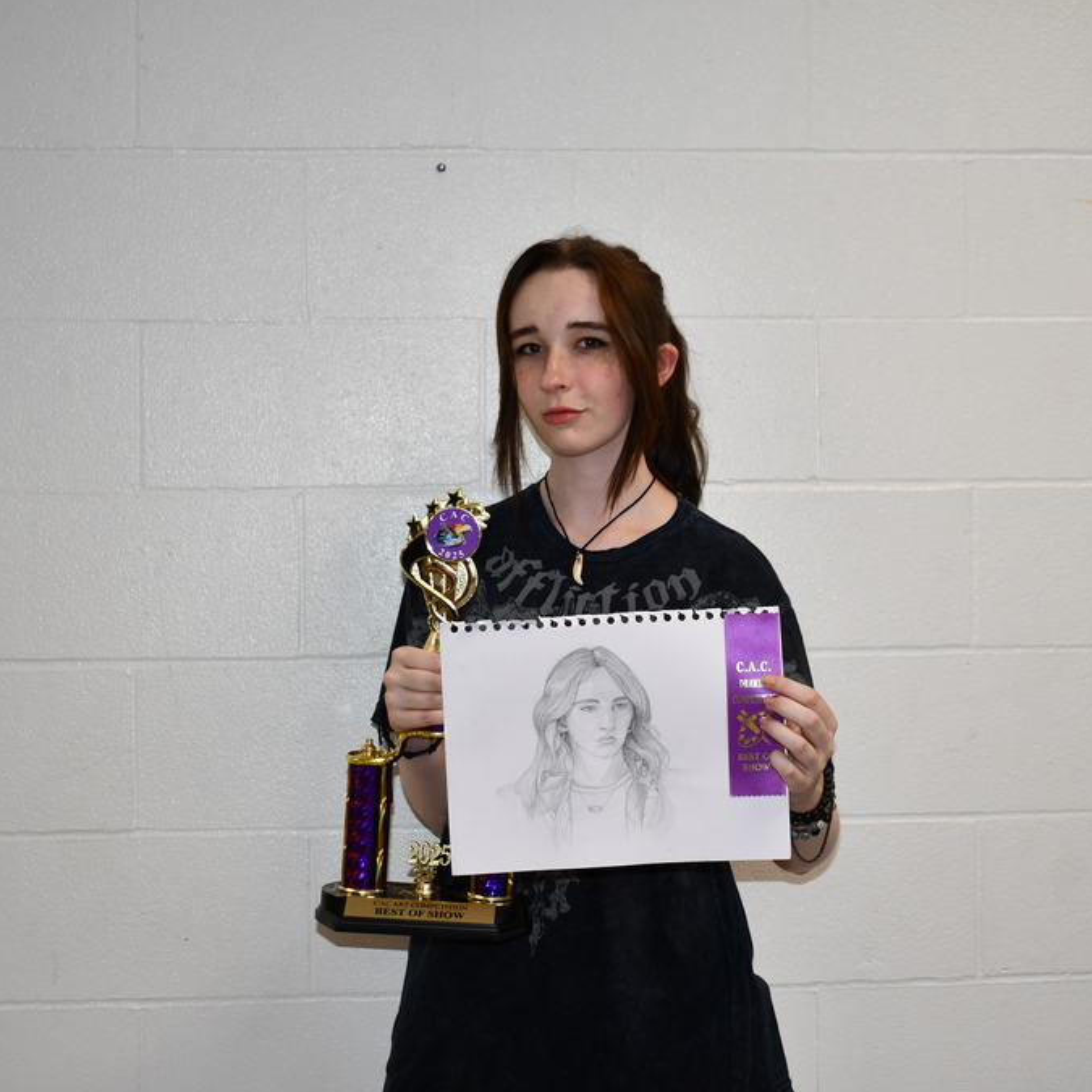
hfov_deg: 29.5
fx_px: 2070
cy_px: 544
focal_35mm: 58
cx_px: 633
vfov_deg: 29.6
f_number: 4.2
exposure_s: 1/60
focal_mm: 30
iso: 450
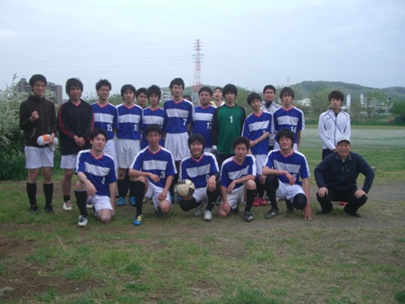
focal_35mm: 38
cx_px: 202
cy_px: 152
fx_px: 445
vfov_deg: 37.7
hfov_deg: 49.0
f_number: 2.8
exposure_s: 1/640
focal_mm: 7.9
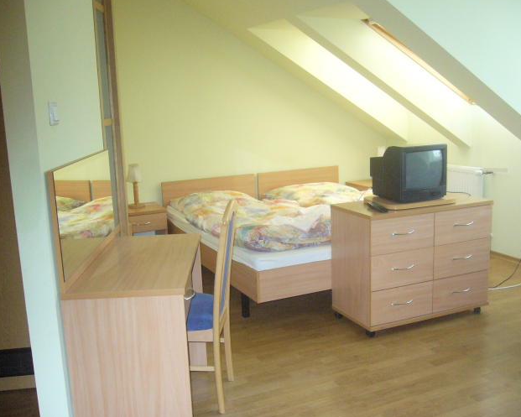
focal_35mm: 38
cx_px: 273
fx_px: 586
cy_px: 209
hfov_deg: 47.9
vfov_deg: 39.2
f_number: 2.8
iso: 400
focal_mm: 5.8
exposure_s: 1/60
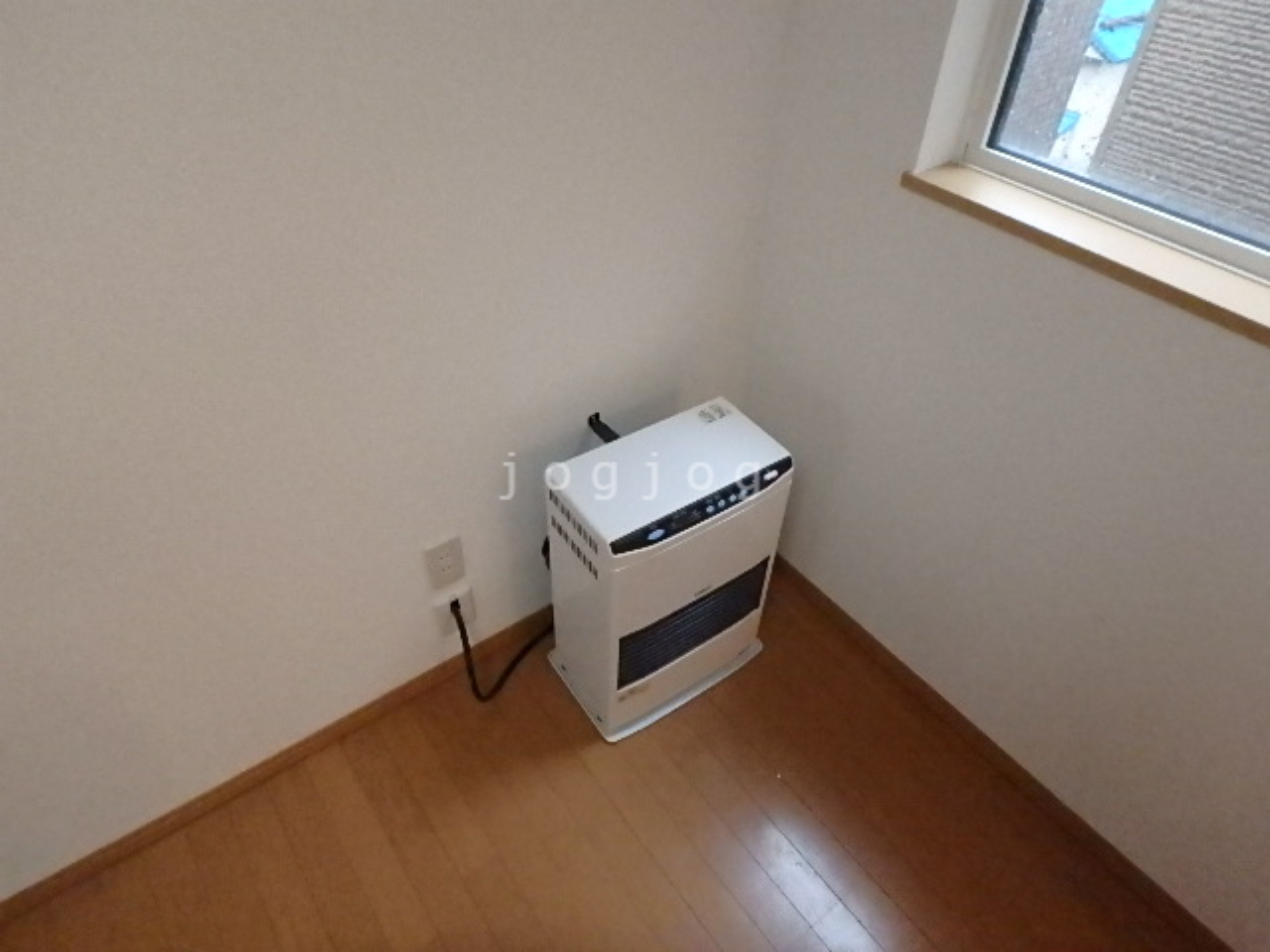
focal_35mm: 21
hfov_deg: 79.0
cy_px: 476
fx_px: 770
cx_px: 635
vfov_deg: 63.4
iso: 2500
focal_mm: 3.7
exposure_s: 1/125
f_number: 3.5
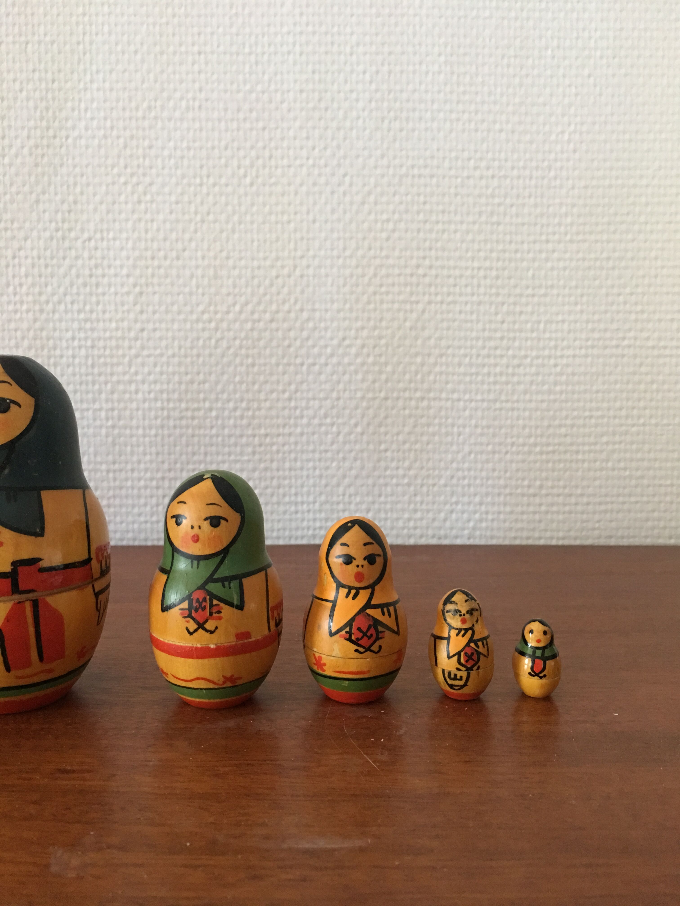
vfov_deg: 61.7
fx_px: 760
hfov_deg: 48.2
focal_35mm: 29
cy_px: 453
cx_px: 340
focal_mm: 4.15
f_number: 2.2
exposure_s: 1/8
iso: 100
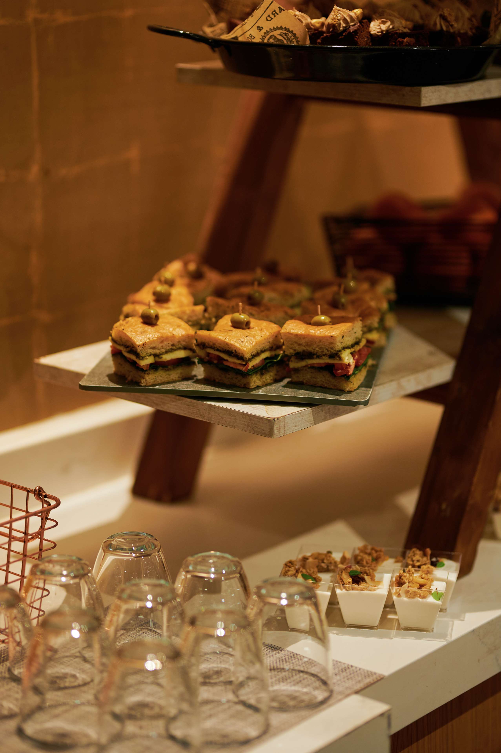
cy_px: 376
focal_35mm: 85
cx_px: 250
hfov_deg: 16.0
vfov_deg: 23.9
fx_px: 1777
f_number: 1.6
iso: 640
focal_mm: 85
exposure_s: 1/100
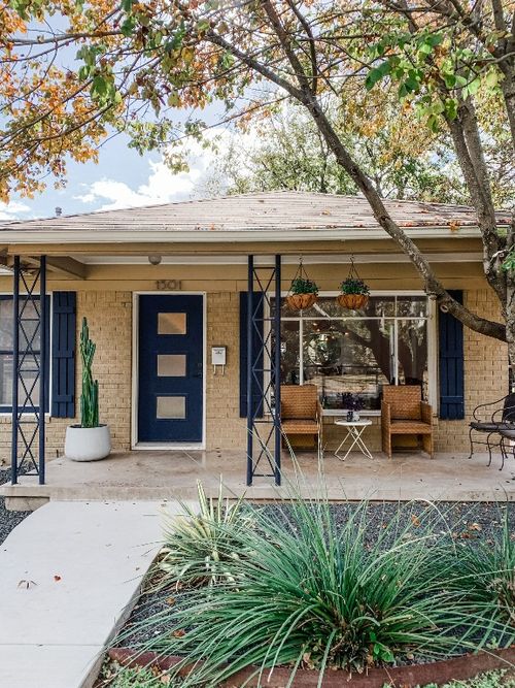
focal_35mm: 26
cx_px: 258
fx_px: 516
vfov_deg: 67.3
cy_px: 344
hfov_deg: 53.0
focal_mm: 4.25
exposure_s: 1/800
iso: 25
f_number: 1.8
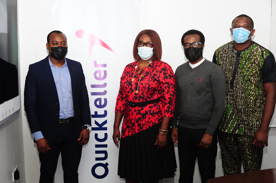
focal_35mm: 50
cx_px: 138
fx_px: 383
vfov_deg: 27.0
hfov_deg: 39.6
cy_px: 92
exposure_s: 1/125
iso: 1000
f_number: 4
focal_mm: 50
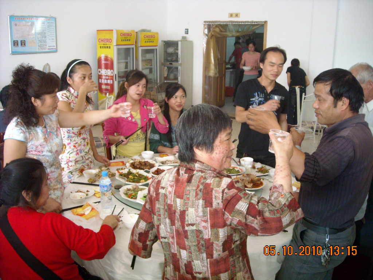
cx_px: 186
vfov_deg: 40.7
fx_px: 377
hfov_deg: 52.6
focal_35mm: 35
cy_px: 140
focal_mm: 5.7
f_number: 2.8
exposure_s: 1/45
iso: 400
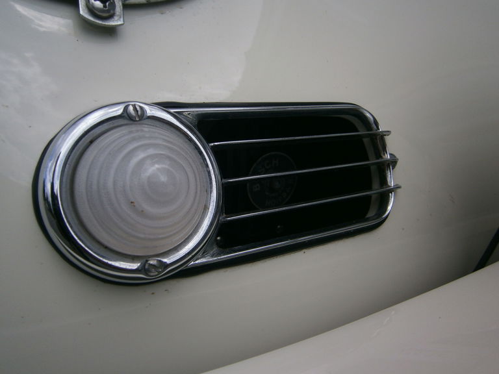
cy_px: 187
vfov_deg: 53.1
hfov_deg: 67.3
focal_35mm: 26
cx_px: 250
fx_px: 375
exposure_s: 1/320
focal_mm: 4.7
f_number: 8
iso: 80
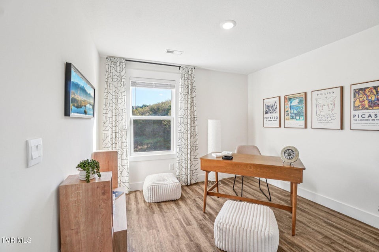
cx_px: 190
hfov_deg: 100.4
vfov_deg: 77.3
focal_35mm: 15
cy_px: 126
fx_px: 158
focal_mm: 10
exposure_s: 1/30
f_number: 8
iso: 100
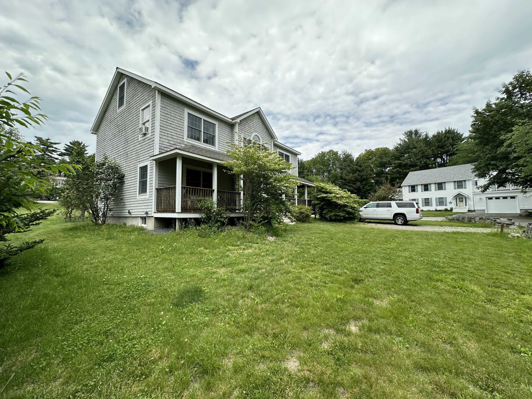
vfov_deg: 85.7
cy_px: 200
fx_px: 215
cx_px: 266
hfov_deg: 102.1
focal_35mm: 14
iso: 40
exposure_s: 1/725
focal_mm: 2.22
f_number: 2.2
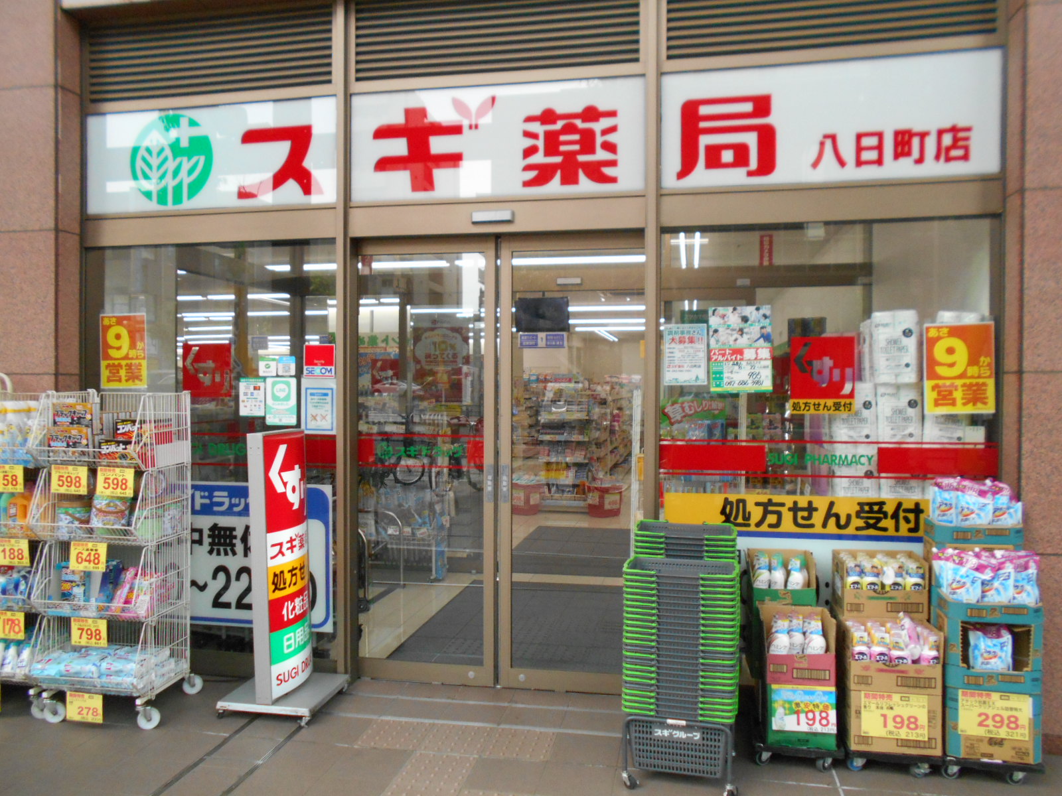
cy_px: 398
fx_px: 798
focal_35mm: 26
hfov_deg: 67.3
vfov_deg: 53.1
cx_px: 531
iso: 400
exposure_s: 1/400
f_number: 3.2
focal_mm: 4.6
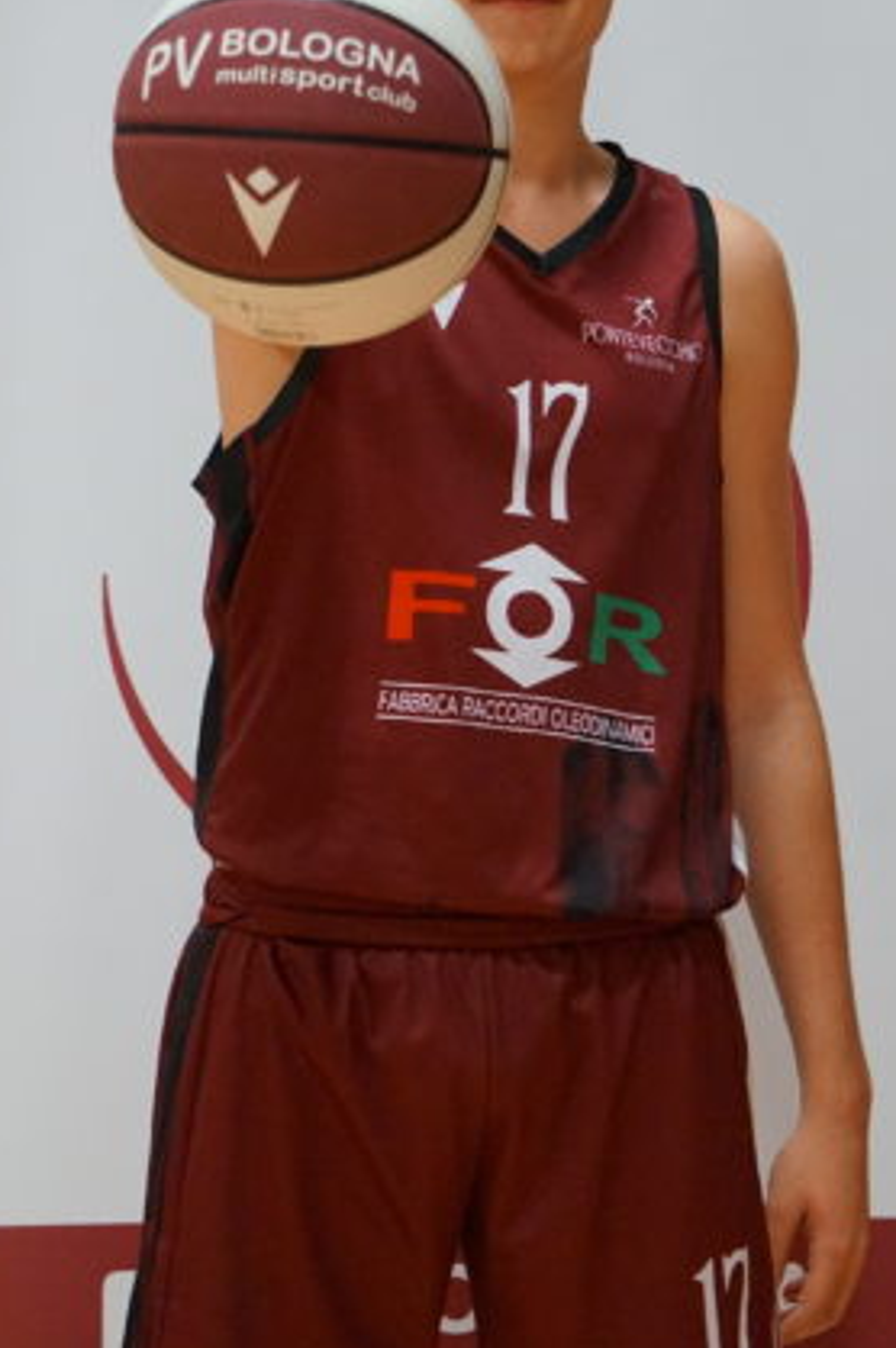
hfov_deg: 9.2
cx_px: 448
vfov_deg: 13.8
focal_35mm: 149
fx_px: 5561
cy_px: 522
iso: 3200
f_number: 5
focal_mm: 69
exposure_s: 1/100
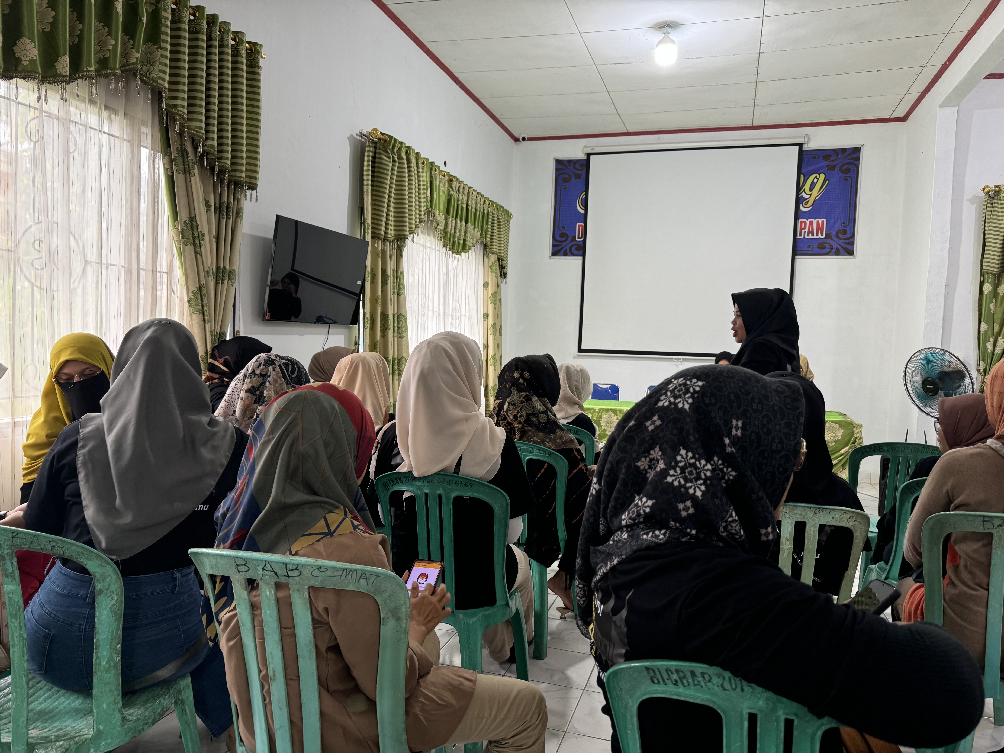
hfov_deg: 71.6
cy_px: 376
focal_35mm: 24
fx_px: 696
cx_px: 502
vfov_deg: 56.8
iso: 200
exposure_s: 1/100
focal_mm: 6.76
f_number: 1.78
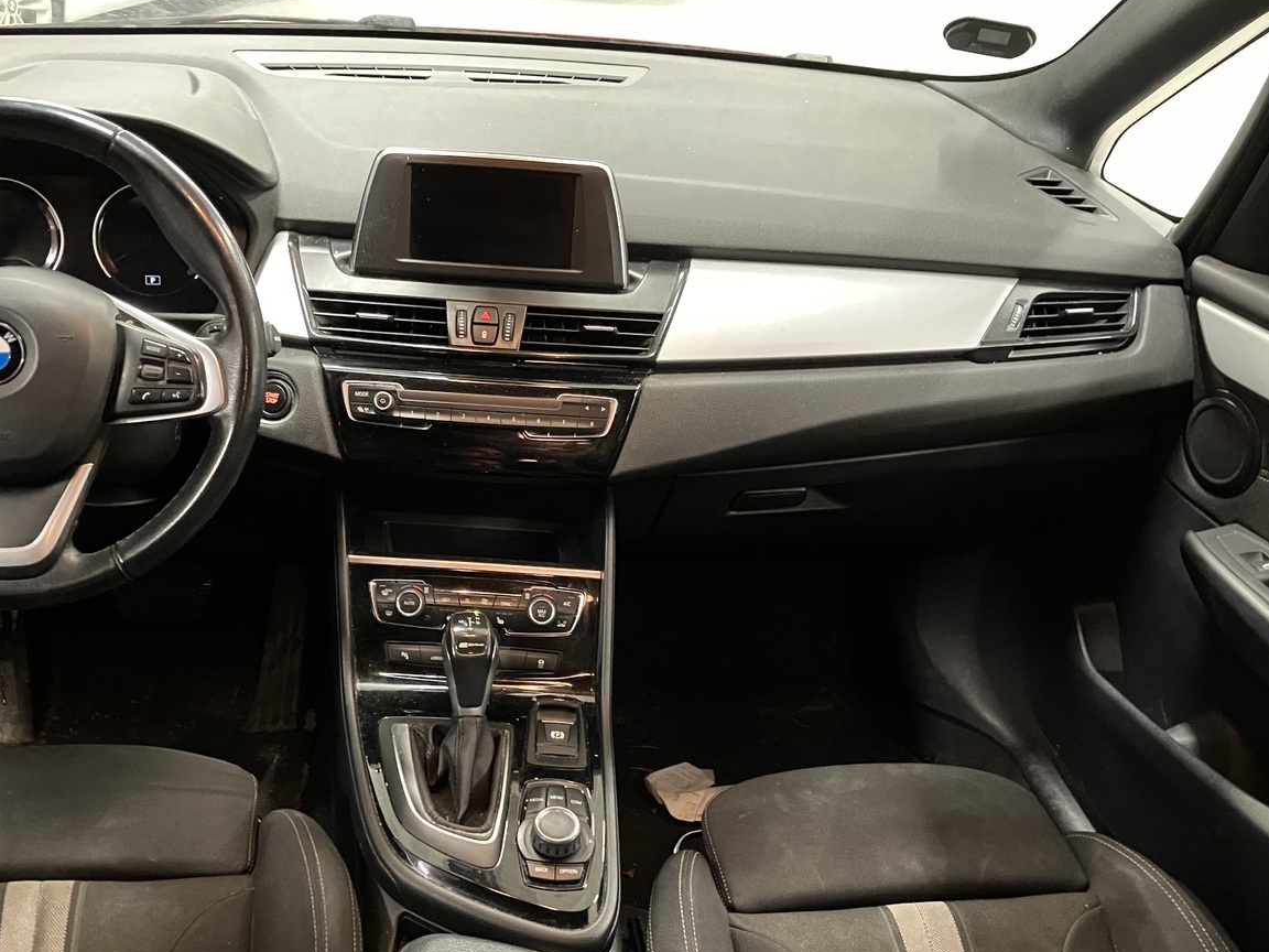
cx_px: 528
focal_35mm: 35
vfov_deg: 40.6
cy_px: 548
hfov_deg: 52.4
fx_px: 1283
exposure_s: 1/30
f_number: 1.8
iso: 640
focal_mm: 3.99
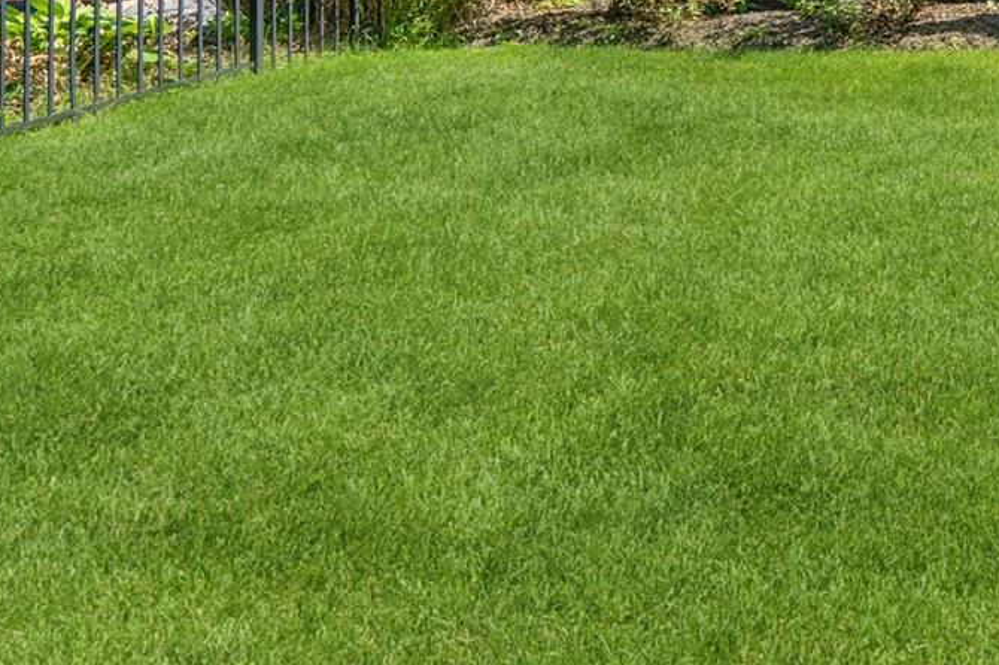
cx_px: 1349
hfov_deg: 29.4
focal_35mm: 52
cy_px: -178
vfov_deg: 23.3
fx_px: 1442
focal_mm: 17
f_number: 6.3
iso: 160
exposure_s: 1/200
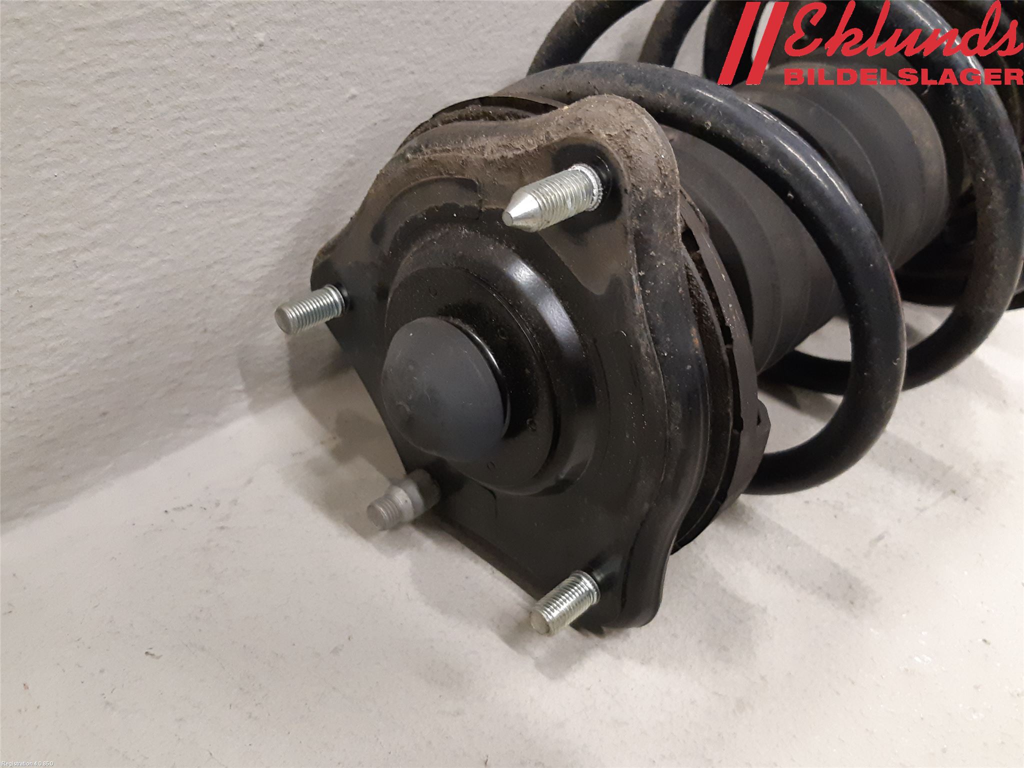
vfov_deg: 53.1
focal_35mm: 26
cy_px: 384
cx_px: 512
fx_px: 769
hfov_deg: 67.3
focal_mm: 3.93
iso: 320
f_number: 1.7
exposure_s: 1/50
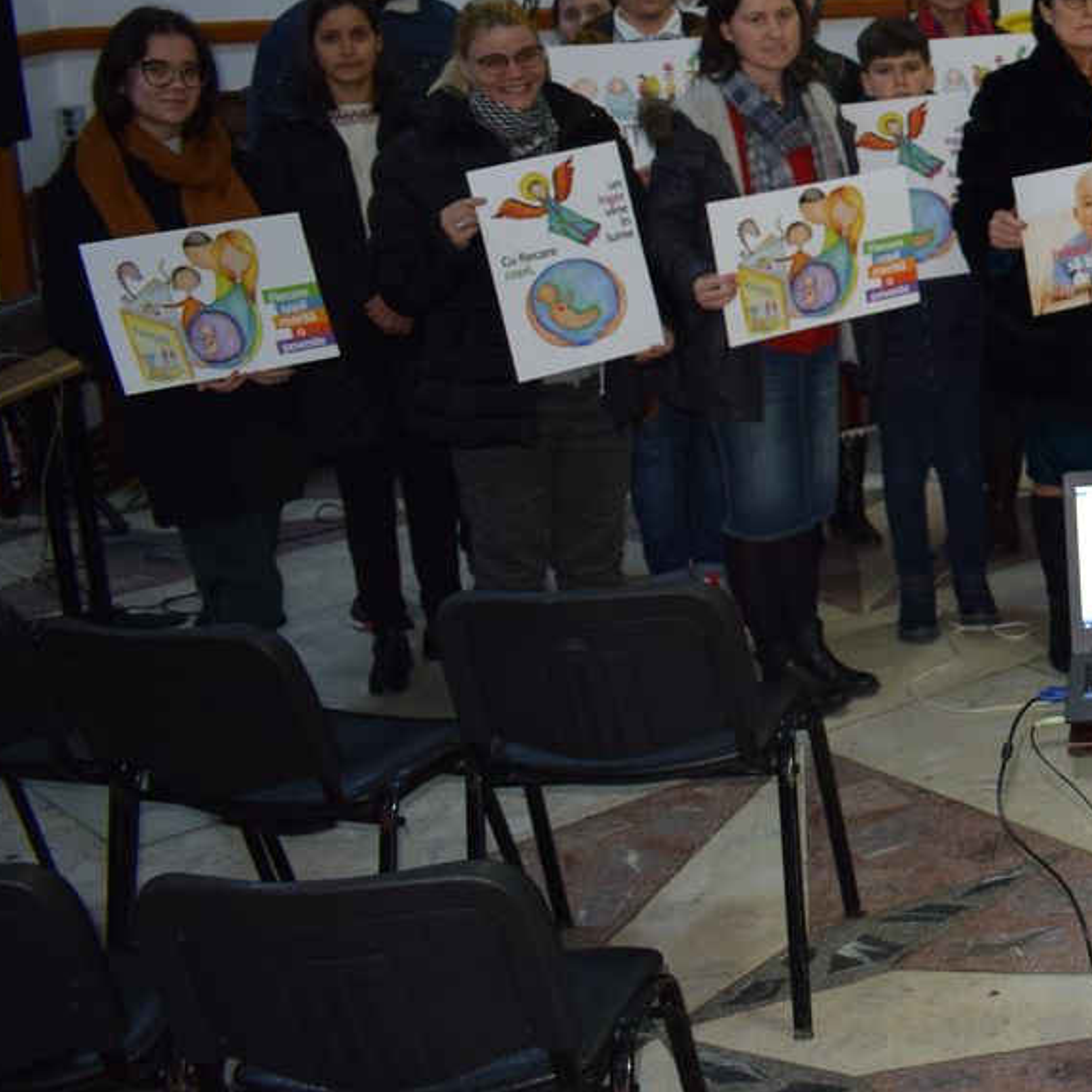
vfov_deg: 26.3
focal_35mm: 65
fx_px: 2320
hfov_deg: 22.9
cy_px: 338
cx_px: 1502
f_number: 3.5
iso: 800
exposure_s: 1/60
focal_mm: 18
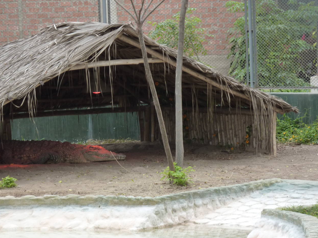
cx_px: 143
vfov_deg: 7.9
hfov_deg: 10.5
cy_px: 148
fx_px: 1727
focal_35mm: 188
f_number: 4.5
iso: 125
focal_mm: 24.1
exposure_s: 1/80
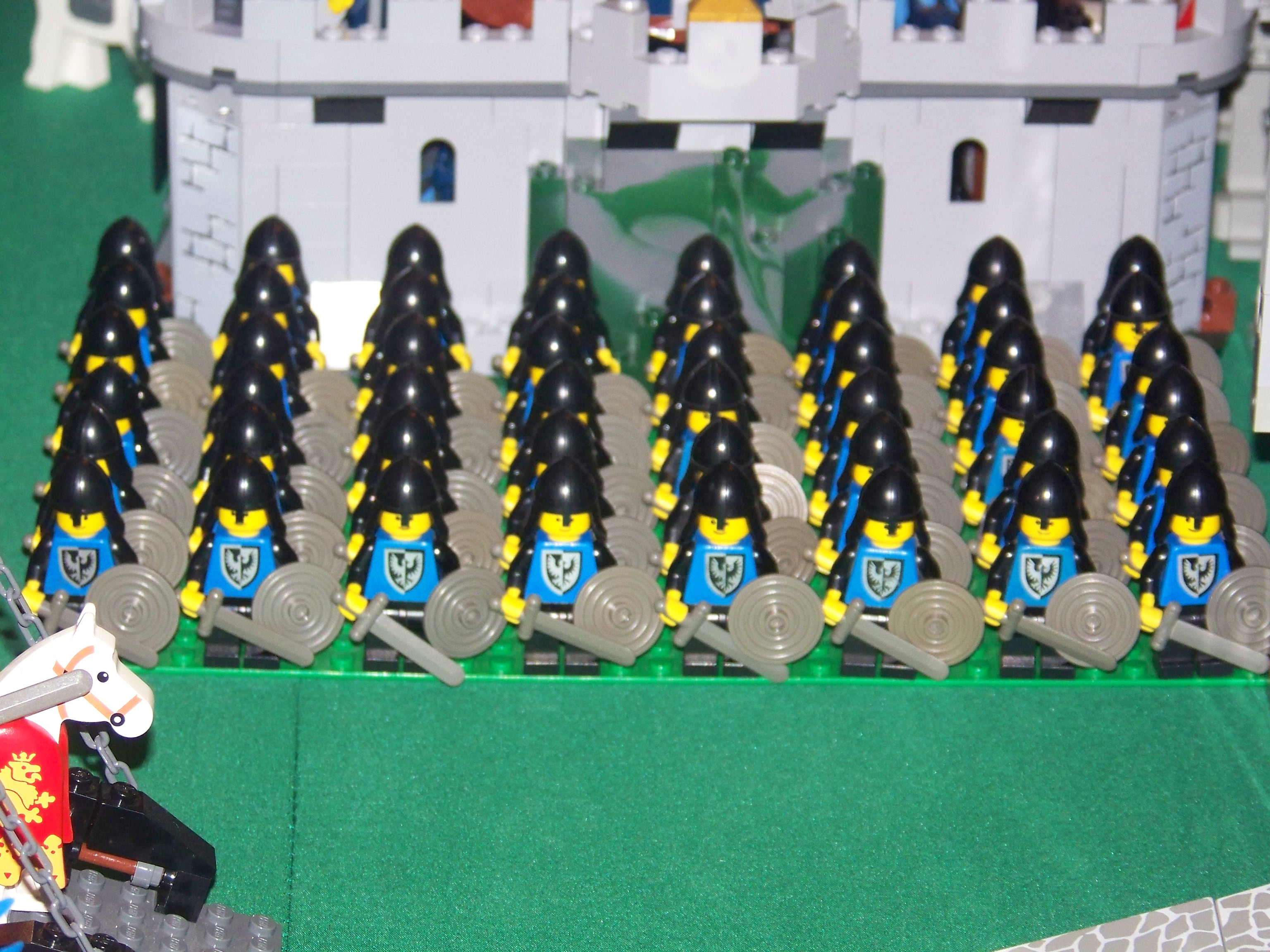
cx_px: 635
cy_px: 476
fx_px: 5026
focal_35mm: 137
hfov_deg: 14.4
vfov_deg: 10.8
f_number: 3.2
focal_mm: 22.2
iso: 200
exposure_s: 1/30
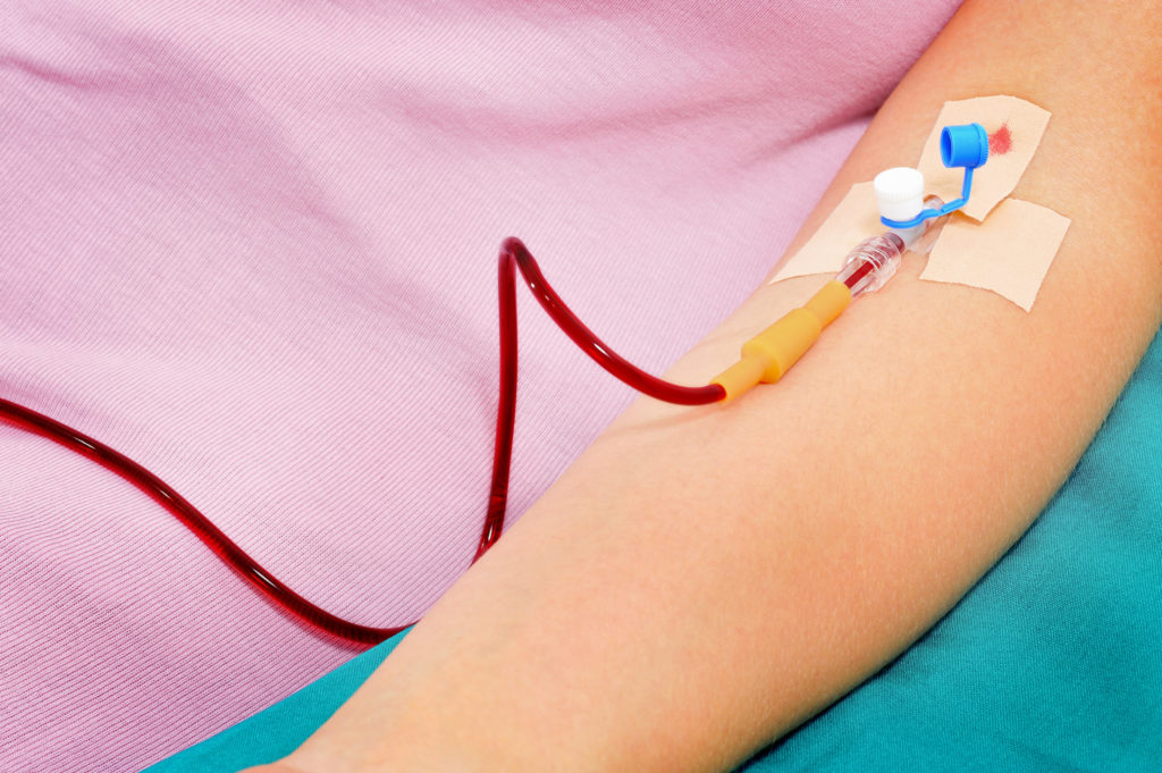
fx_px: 3386
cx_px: 581
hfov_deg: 19.5
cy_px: 386
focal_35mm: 105
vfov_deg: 13.0
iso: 320
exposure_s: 1/80
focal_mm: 105
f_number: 20
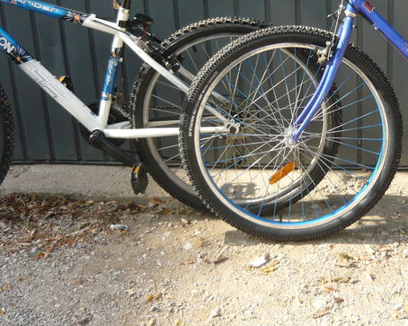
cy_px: 92
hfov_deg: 26.5
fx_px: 857
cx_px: 298
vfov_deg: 21.4
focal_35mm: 71
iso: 100
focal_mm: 5.5
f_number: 2.8
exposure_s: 1/400
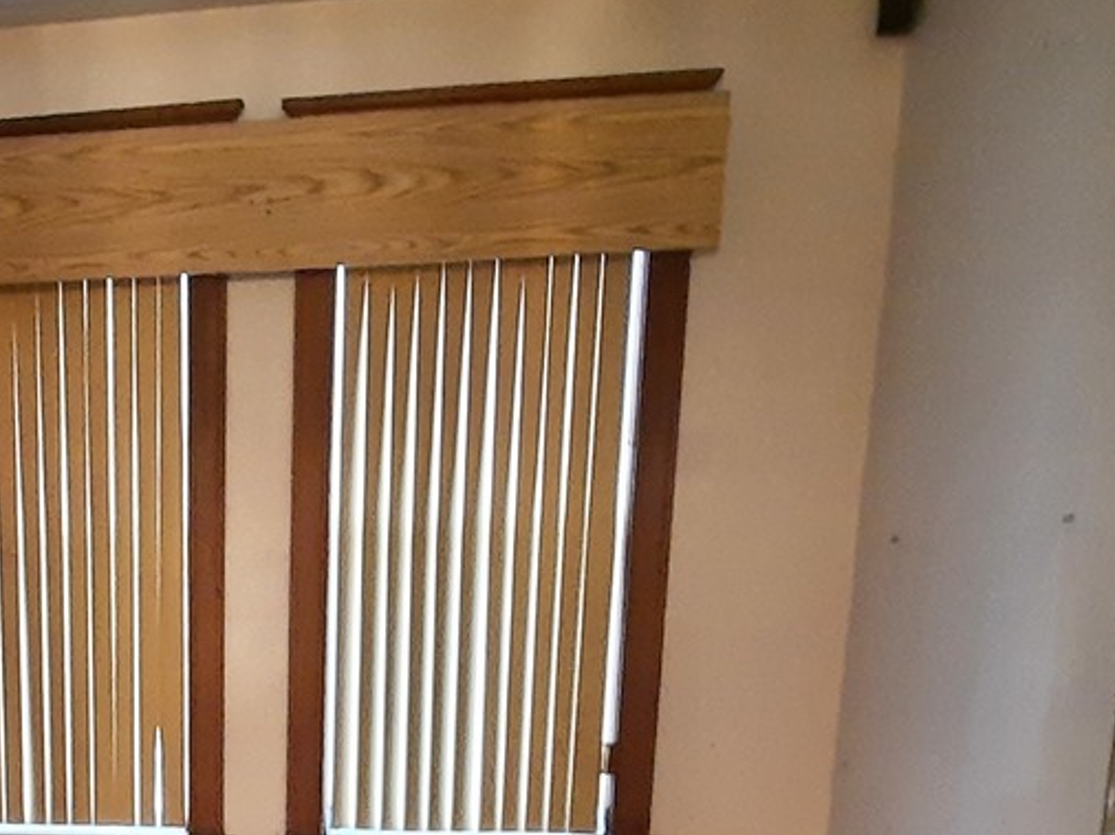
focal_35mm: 37
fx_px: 1191
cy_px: 861
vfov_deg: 34.6
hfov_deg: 45.7
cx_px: 123
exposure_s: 1/15
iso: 800
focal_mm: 1.74
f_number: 2.2
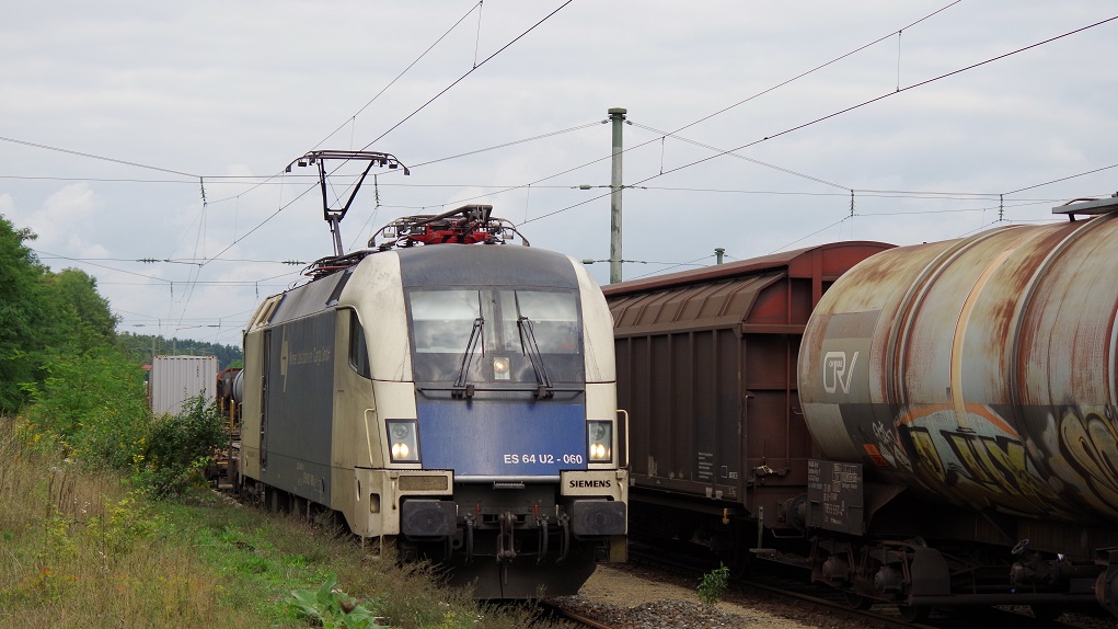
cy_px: 341
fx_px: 2549
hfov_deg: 24.7
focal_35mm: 86
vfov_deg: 14.1
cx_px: 560
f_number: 5.6
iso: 400
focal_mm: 55
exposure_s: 1/1000
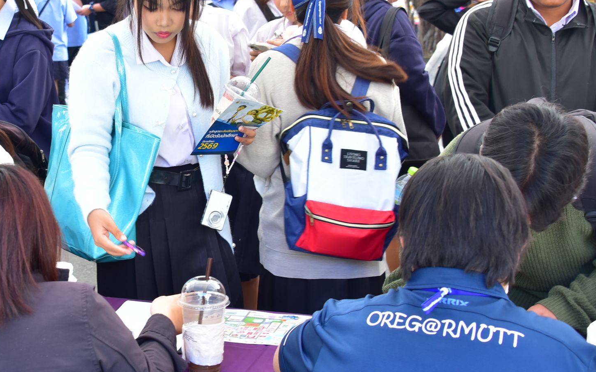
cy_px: 140
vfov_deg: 18.6
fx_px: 1137
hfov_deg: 29.0
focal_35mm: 70
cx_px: 166
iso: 500
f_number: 5.6
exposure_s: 1/125
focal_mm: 40
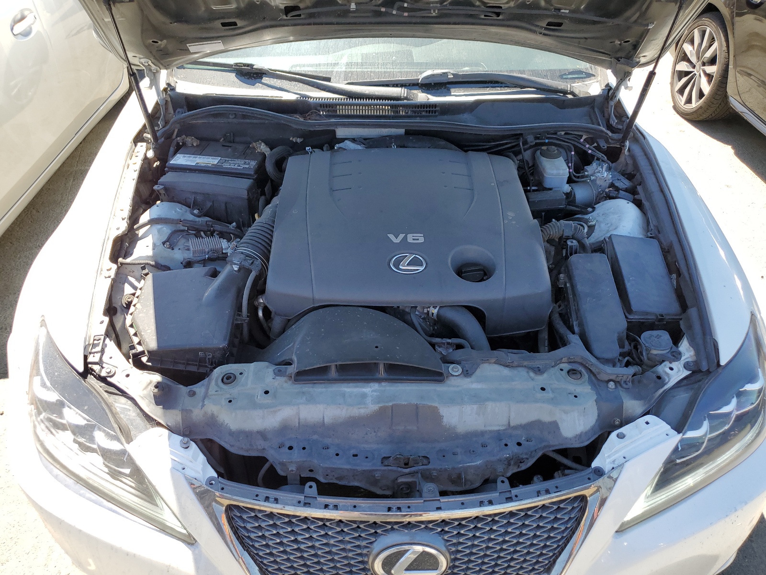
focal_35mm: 26
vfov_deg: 53.1
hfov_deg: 67.3
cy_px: 288
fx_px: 575
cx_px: 383
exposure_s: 1/714
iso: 50
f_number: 1.5
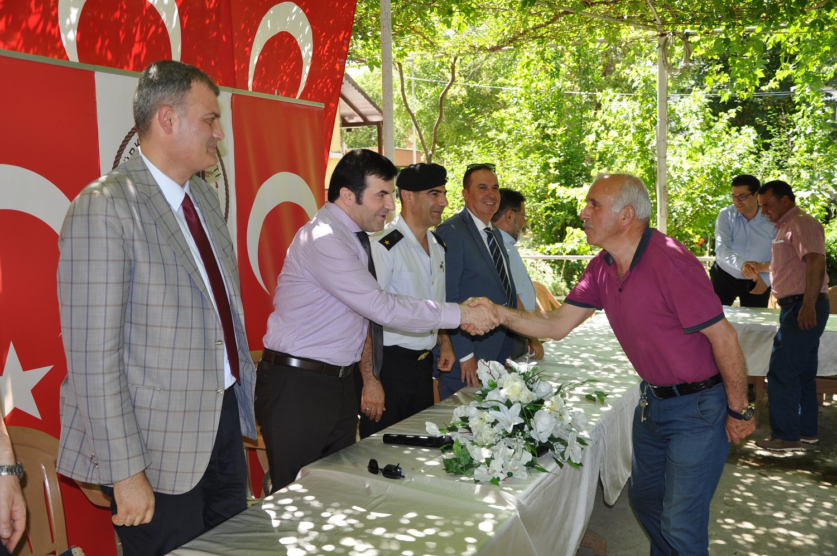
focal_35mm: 36
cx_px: 418
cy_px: 278
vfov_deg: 36.8
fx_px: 836
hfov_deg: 53.2
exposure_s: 1/200
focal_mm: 24
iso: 200
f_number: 3.8
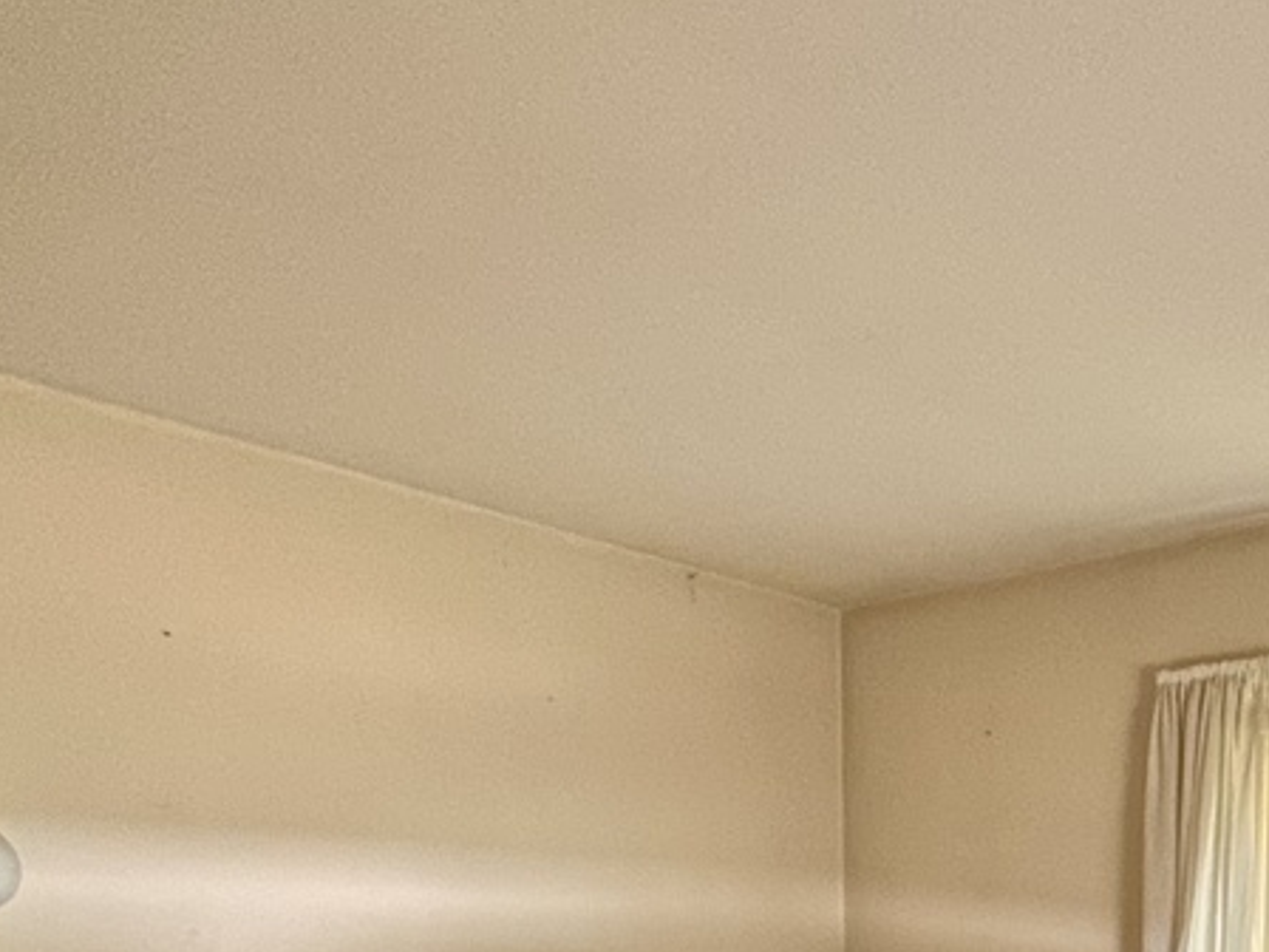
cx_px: 966
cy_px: 1221
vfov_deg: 27.2
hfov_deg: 40.8
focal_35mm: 45
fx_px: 1650
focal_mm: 2.22
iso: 640
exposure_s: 1/60
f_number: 2.2
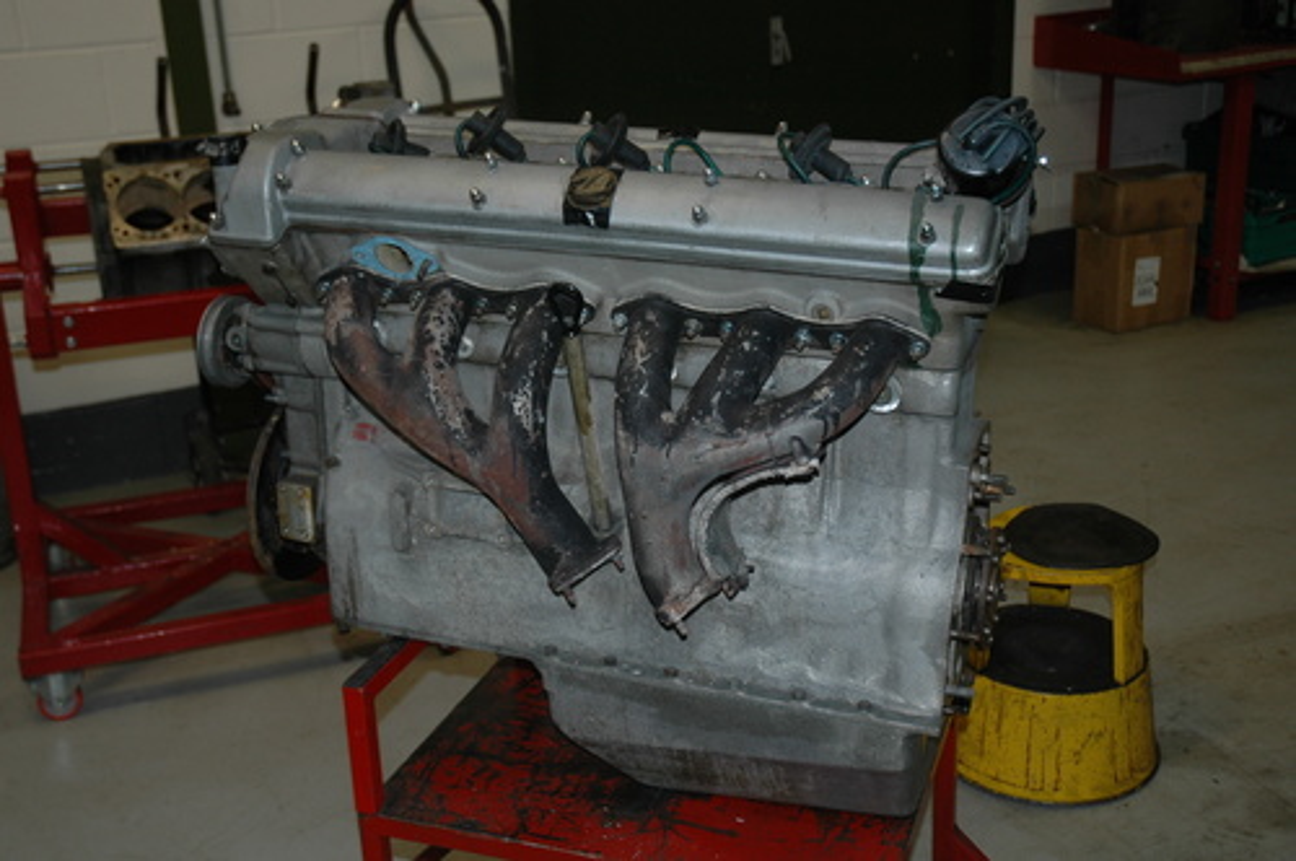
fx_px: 1564
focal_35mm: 44
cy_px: 430
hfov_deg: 45.0
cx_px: 648
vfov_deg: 30.8
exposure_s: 1/60
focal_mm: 29
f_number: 4
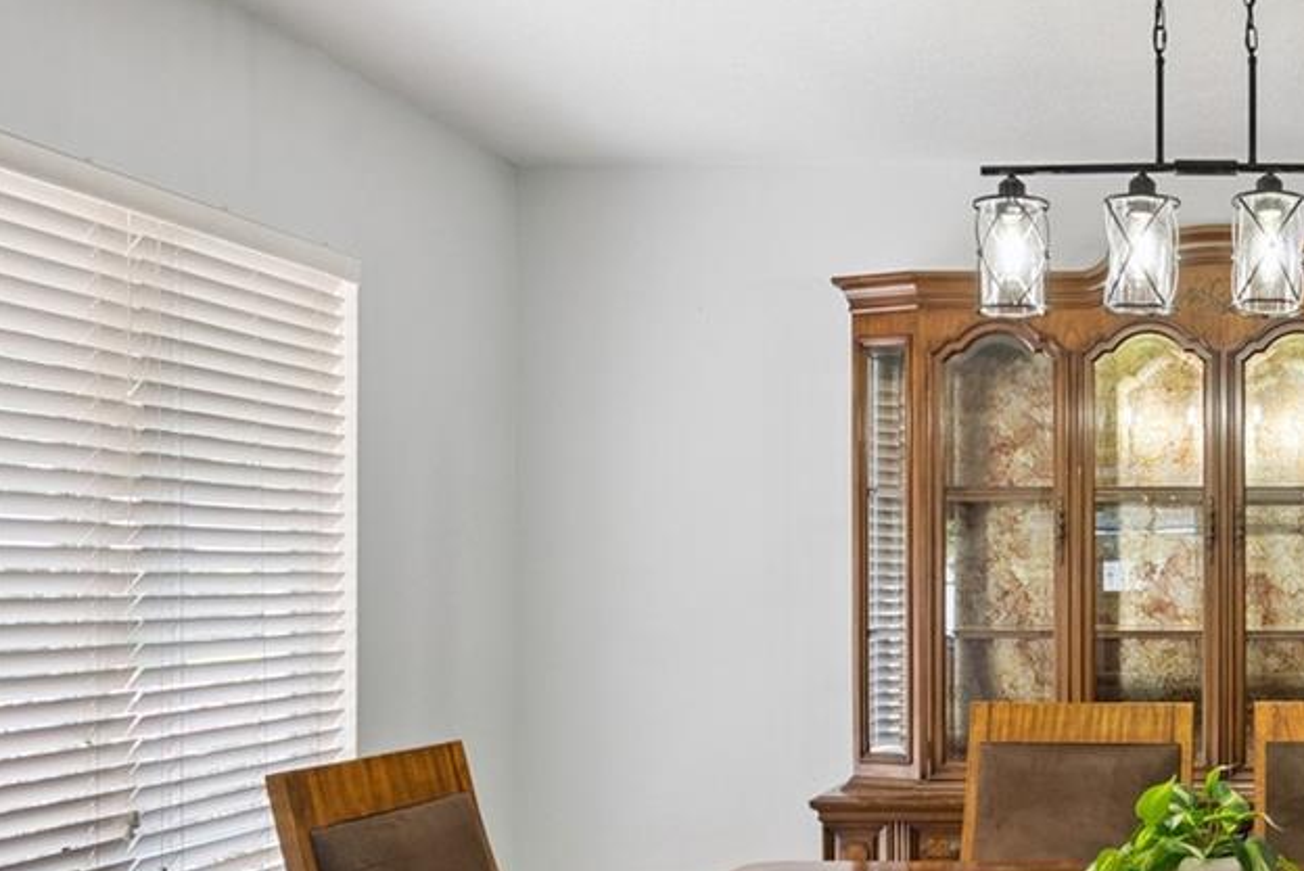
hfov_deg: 43.0
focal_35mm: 41
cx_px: 1197
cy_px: 570
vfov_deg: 32.4
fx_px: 1486
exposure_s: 1/50
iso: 1000
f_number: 9
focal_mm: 16
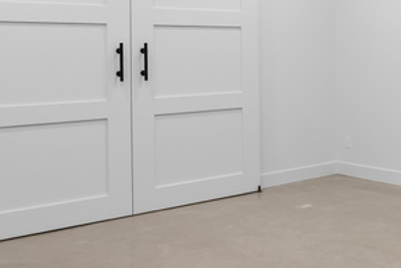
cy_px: 64
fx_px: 613
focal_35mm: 55
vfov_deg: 24.4
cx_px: 388
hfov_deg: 33.6
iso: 250
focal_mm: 16
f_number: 9
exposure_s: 1/3
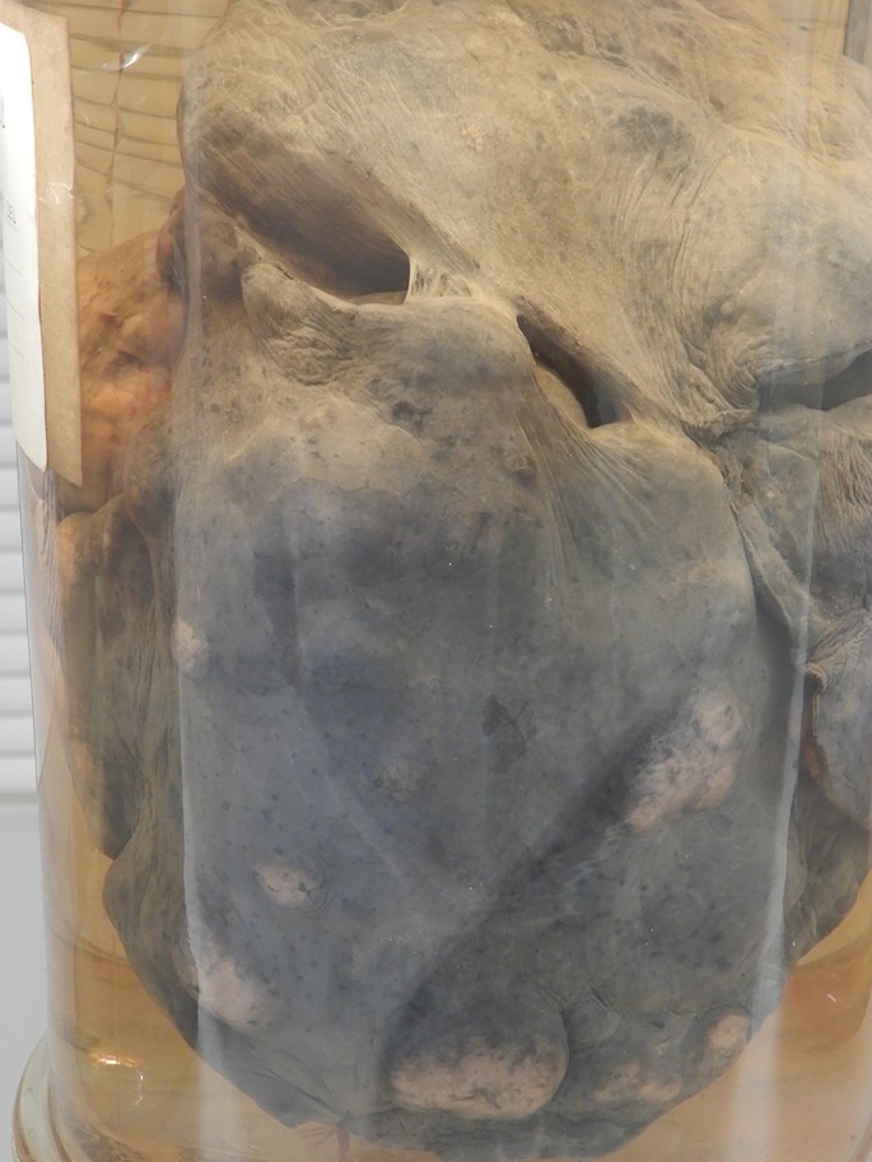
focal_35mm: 71
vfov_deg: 27.4
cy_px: 599
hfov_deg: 20.7
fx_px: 2384
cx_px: 558
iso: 360
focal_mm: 8.9
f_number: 4
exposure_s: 1/30
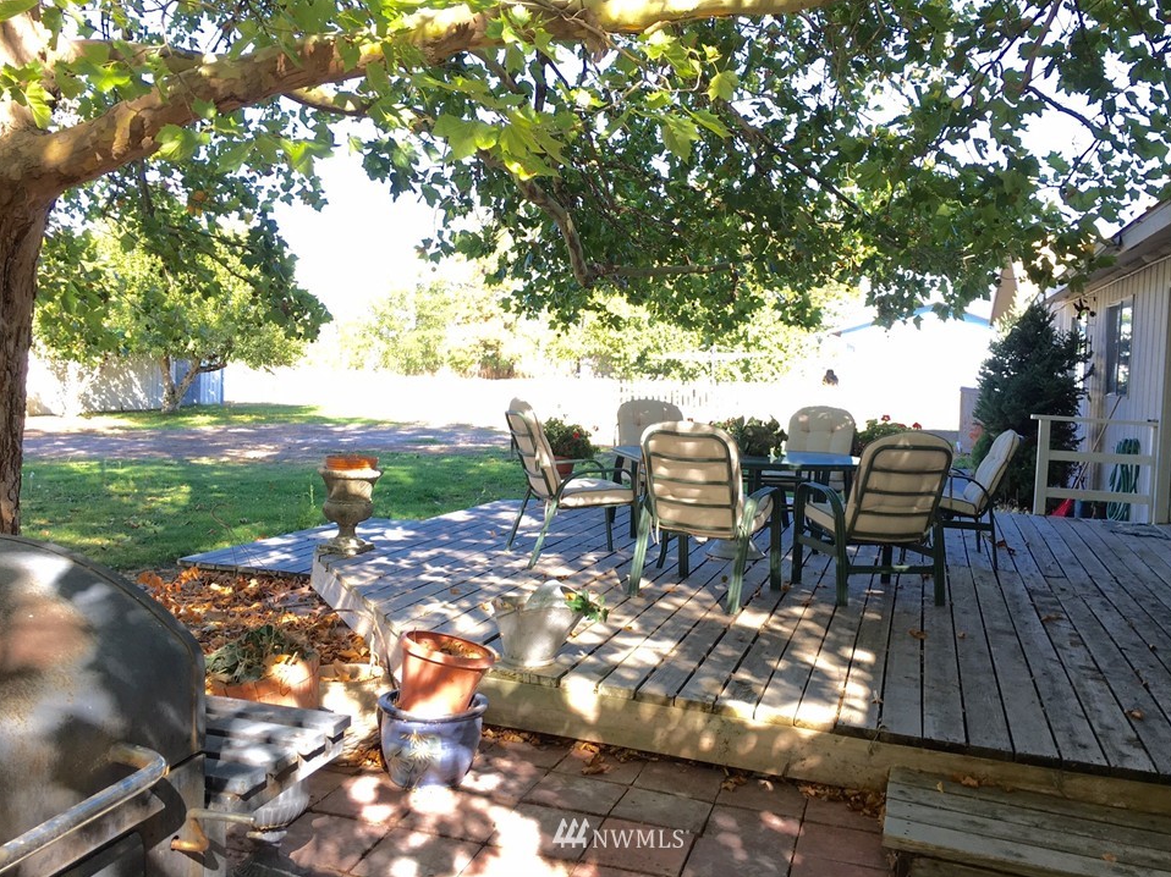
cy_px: 410
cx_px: 621
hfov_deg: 58.3
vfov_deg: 45.4
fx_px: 1048
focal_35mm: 31
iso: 25
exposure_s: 1/128
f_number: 2.2
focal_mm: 4.15
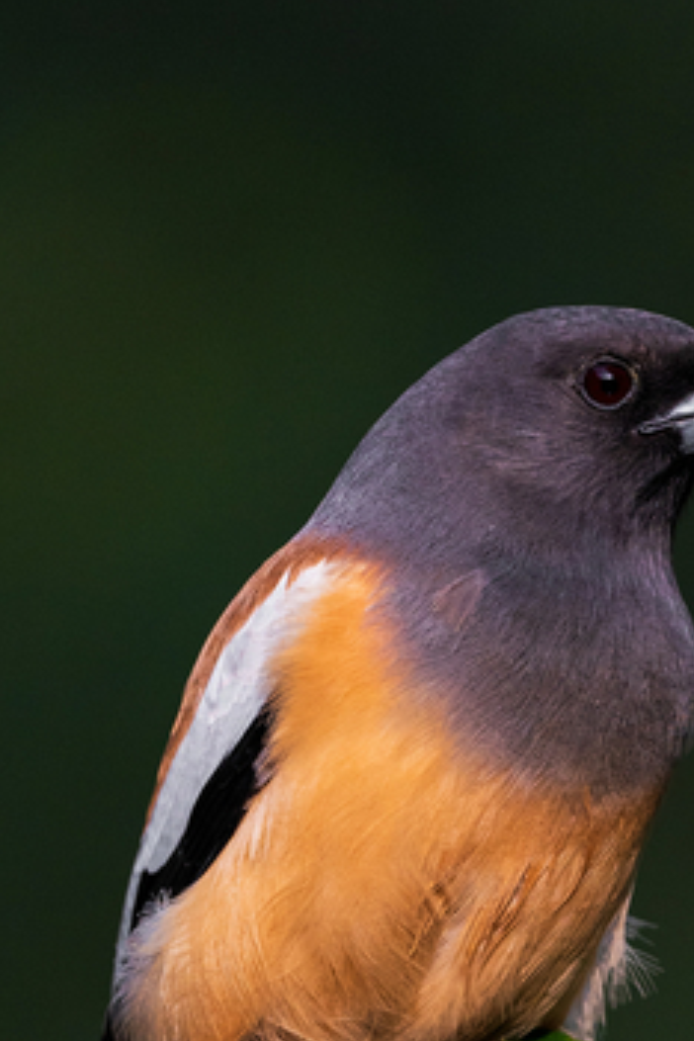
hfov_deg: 0.9
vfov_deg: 1.4
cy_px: 1252
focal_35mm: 1479
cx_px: 695
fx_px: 42764
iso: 1600
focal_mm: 600
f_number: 4
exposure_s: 1/4000
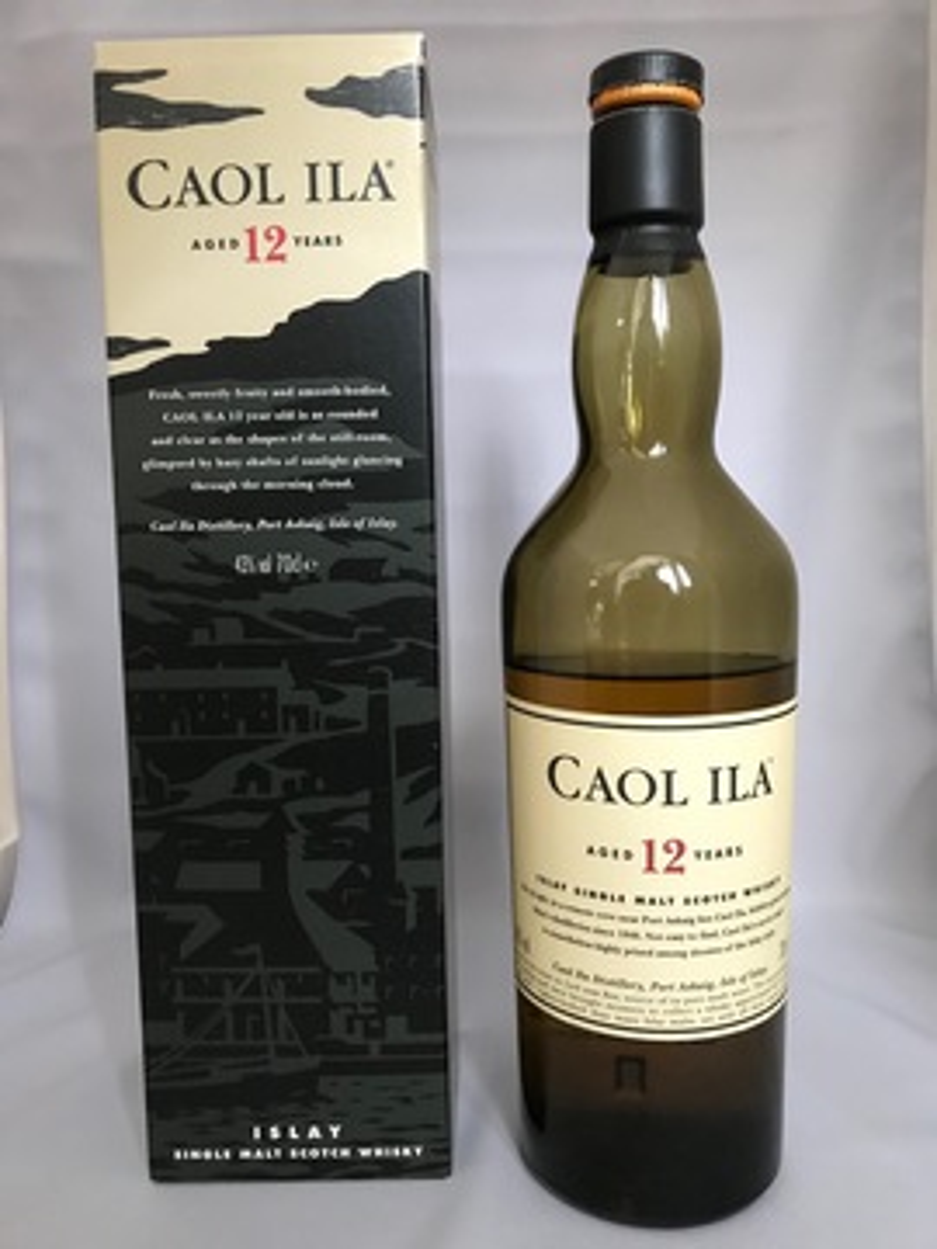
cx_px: 468
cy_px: 624
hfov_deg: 49.7
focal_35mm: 28
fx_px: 1011
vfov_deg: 63.4
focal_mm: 3.99
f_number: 1.8
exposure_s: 1/15
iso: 100
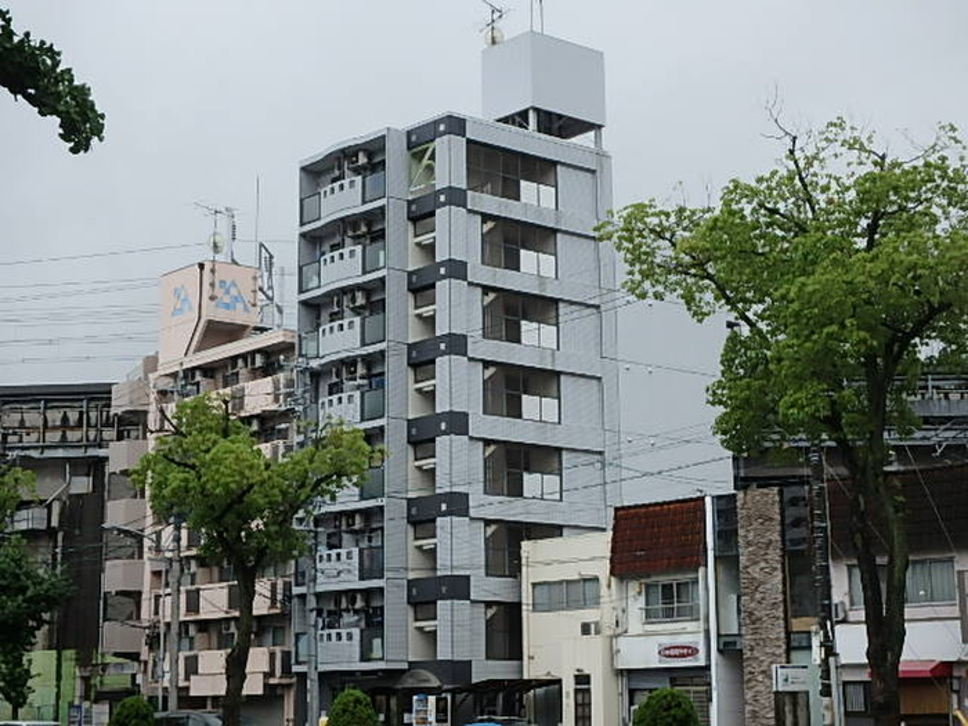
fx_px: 1594
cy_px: 363
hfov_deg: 33.8
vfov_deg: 25.7
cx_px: 484
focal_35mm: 57
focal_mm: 10.1
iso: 125
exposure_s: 1/160
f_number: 5.1
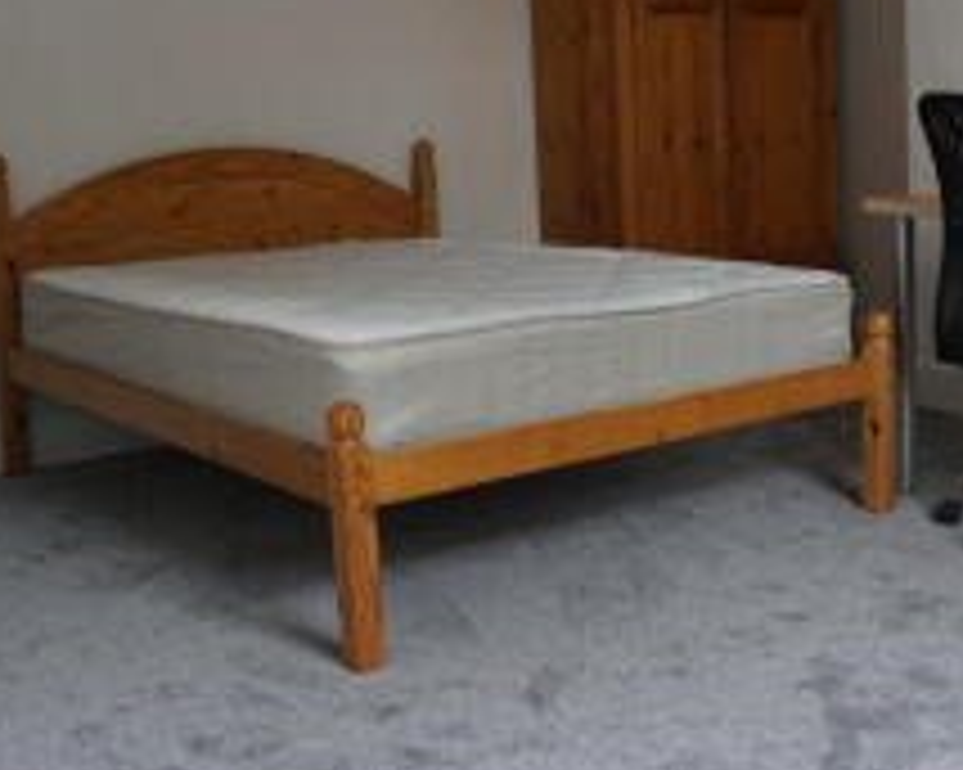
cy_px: 254
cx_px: 612
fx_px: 1424
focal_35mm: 50
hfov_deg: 37.1
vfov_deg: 30.0
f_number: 4
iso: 640
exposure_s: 1/160
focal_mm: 16
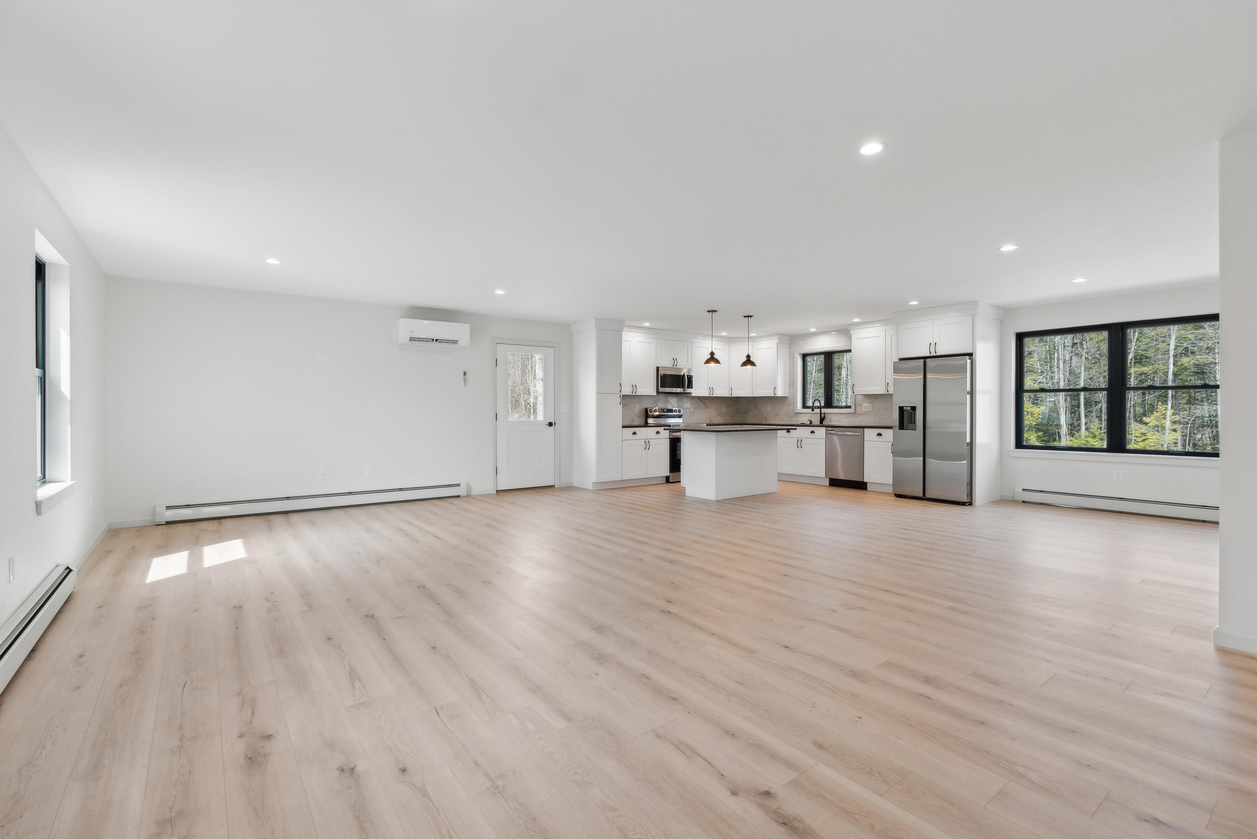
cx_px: 628
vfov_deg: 73.8
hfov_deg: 96.7
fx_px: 559
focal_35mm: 16
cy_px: 420
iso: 320
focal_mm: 16
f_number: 7.1
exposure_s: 1/20
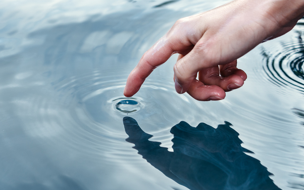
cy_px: 112
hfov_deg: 21.6
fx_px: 796
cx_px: 106
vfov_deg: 13.6
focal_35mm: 96
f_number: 4.5
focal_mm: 55
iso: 250
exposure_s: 1/250
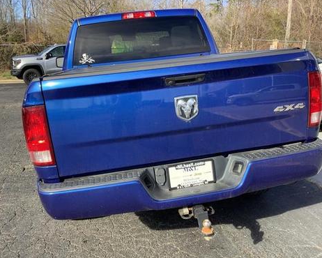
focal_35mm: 33
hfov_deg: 54.2
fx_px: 315
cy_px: 128
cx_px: 163
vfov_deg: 44.6
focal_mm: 3.3
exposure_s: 1/258
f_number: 2.4
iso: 25
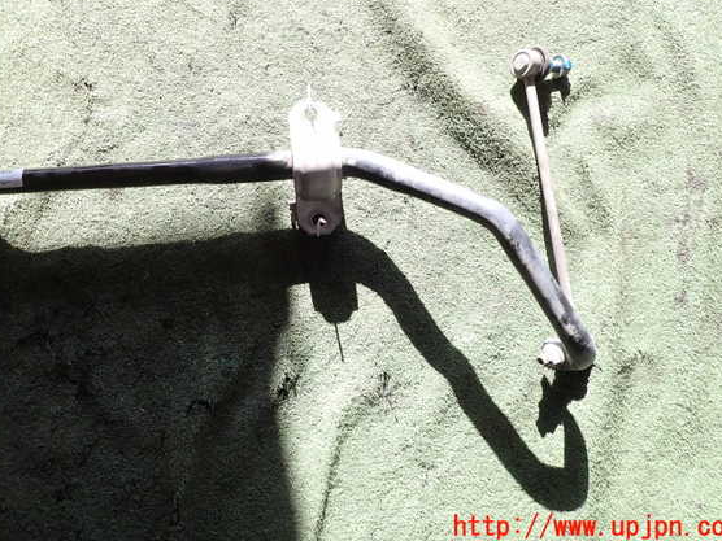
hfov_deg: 65.3
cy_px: 252
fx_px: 563
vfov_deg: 51.3
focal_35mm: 27
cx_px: 357
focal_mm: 4.5
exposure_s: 1/125
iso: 100
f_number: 2.8
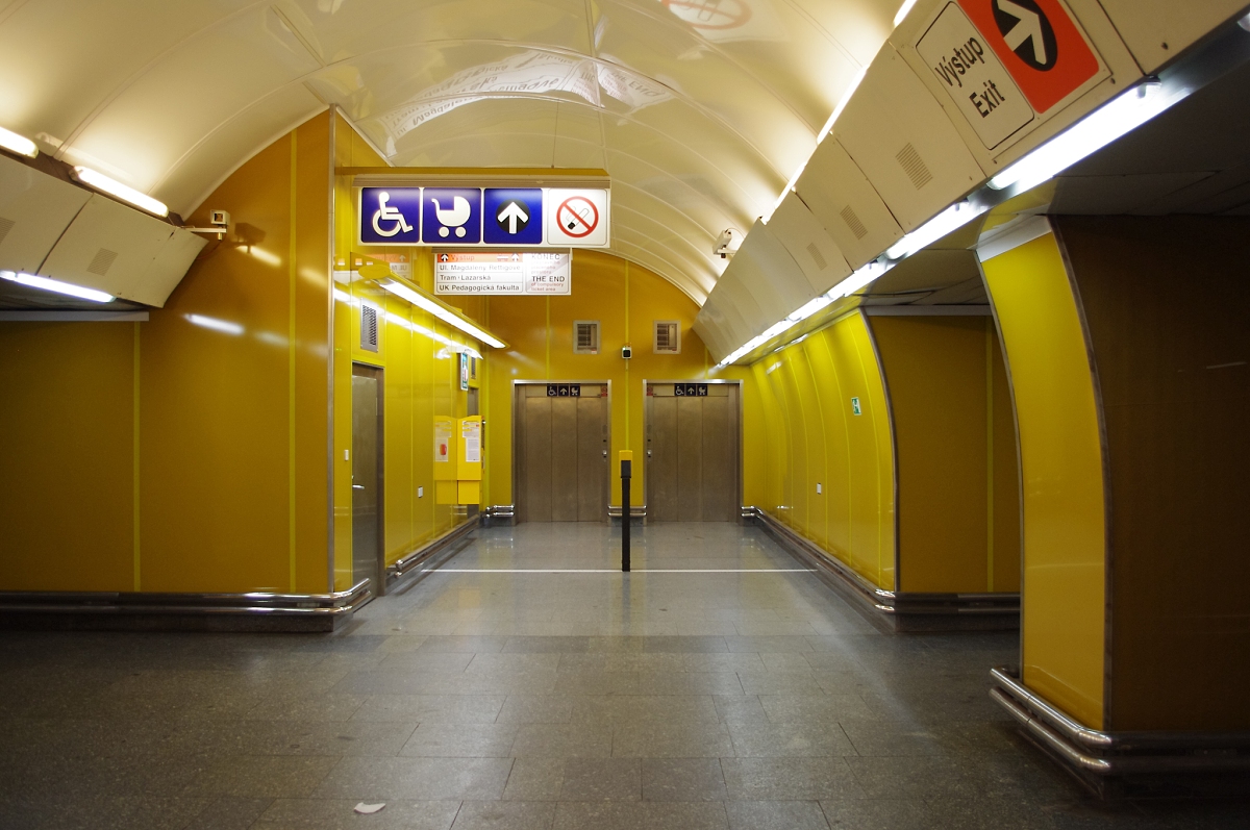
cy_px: 415
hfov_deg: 60.3
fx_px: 1075
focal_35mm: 31
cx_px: 625
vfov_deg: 42.2
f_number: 4
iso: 800
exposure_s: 1/50
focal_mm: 21.25
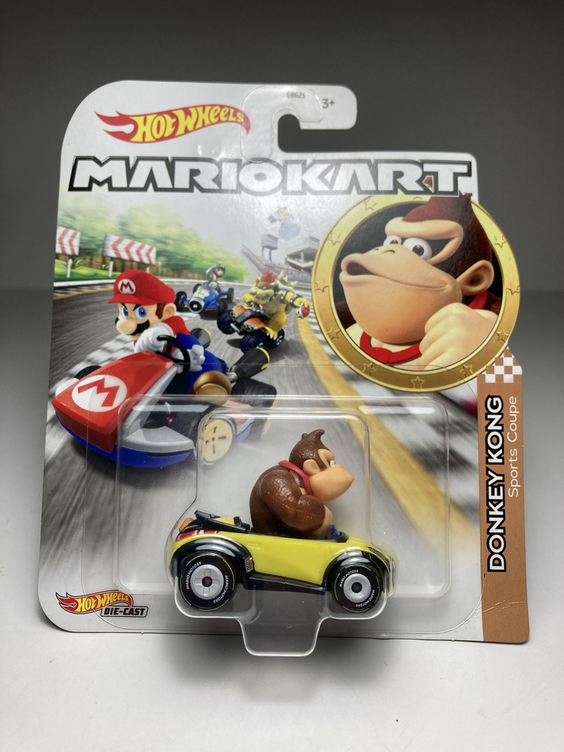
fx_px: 608
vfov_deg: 63.4
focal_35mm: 28
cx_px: 282
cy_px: 376
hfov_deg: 49.7
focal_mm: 3.99
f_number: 1.8
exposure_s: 1/120
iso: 50
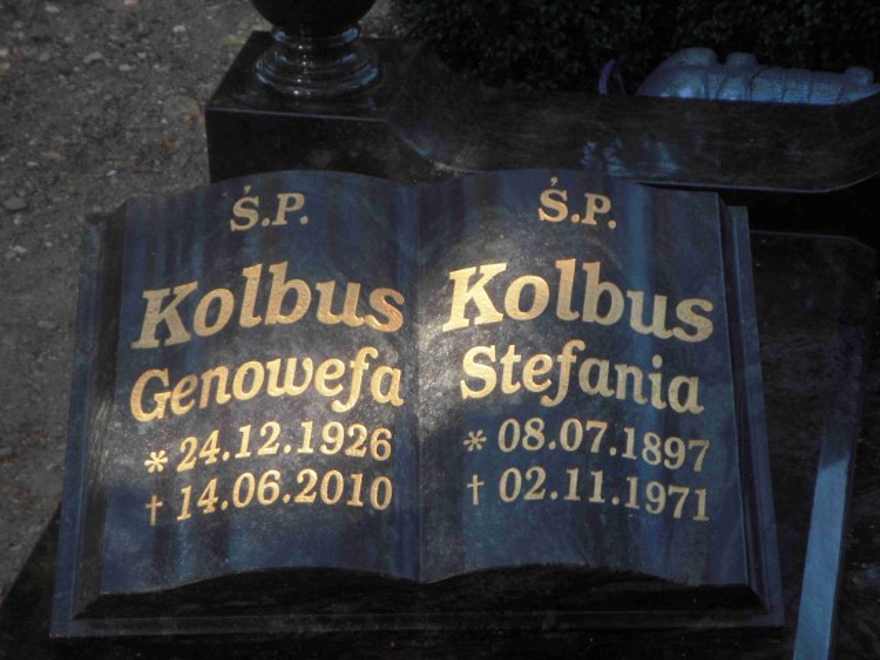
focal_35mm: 114
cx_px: 440
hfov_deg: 17.3
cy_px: 330
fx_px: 2898
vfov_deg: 13.0
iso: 125
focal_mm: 18.9
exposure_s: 1/100
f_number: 4.2
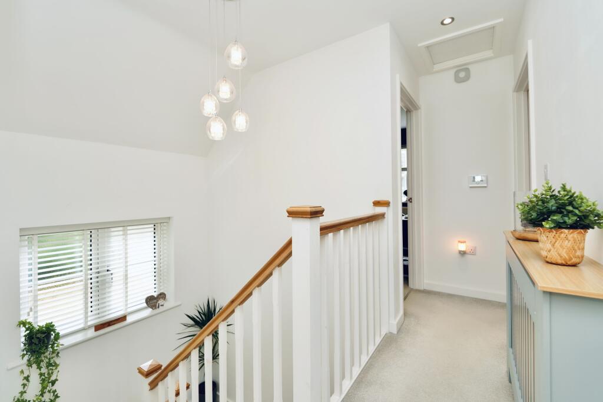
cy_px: 201
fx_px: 235
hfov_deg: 104.2
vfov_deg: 81.2
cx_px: 302
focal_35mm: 14
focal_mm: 14
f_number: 4
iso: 200
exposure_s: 1/60
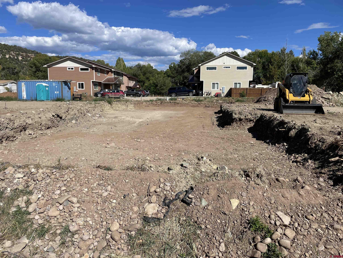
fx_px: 258
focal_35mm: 26
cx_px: 172
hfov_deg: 67.3
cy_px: 129
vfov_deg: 53.1
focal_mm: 4.2
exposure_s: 1/5291
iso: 32
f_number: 1.6
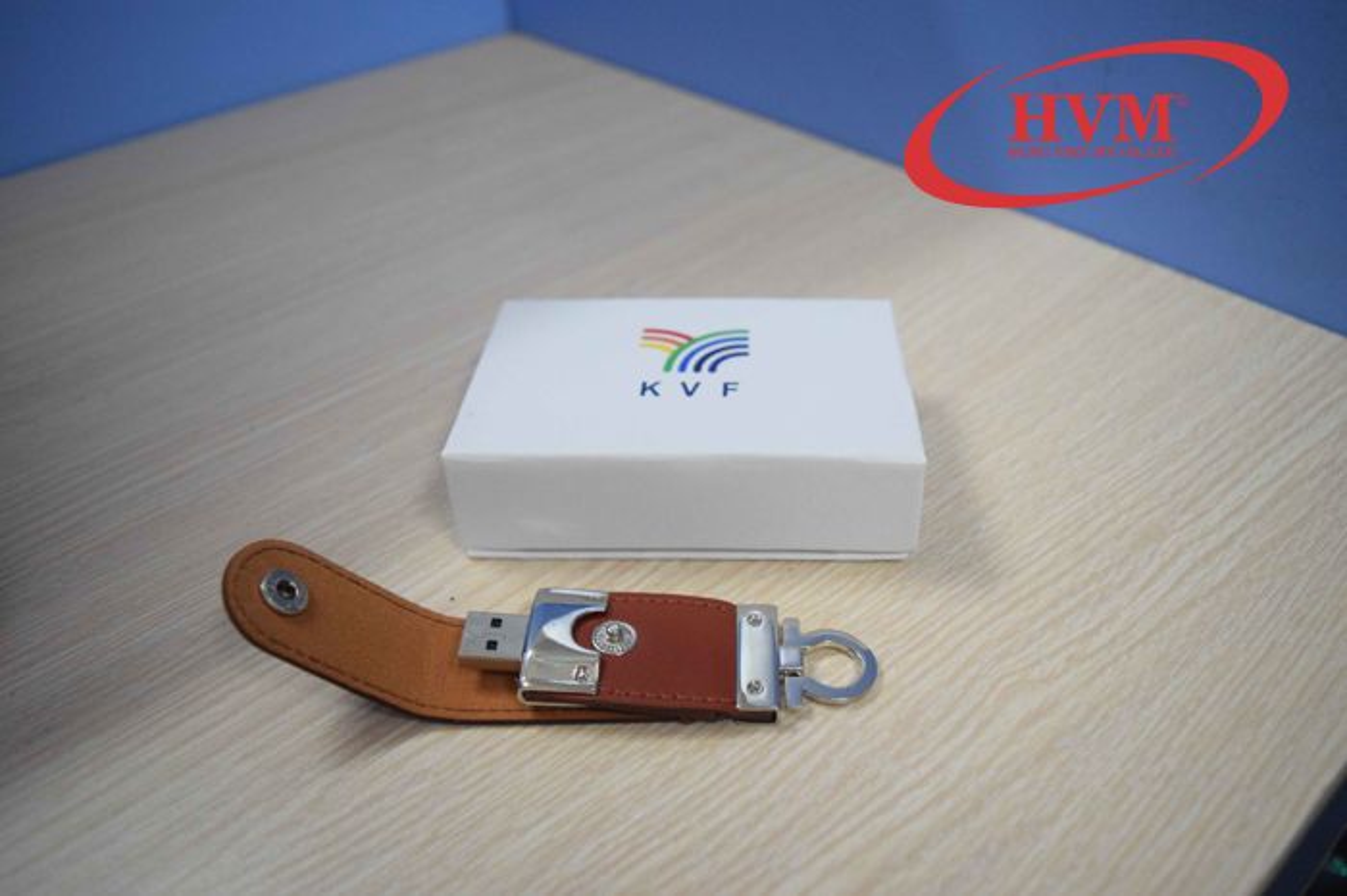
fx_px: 1122
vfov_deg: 43.6
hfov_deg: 62.0
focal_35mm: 30
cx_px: 674
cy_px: 448
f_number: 3.5
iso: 3200
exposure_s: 1/100
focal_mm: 20
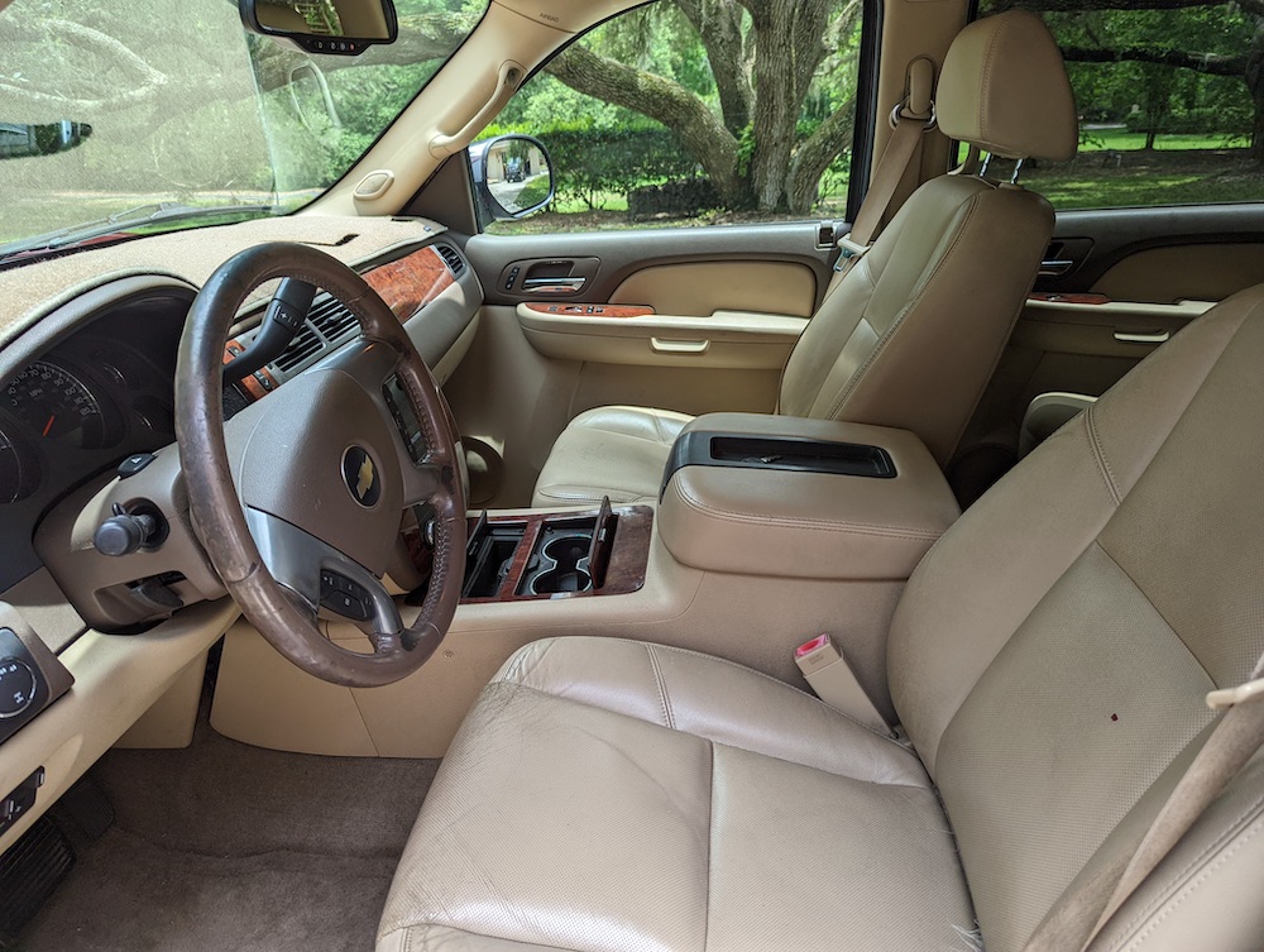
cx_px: 632
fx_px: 878
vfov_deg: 56.9
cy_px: 476
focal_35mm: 24
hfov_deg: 71.5
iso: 41
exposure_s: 1/399
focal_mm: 6.81
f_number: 1.85
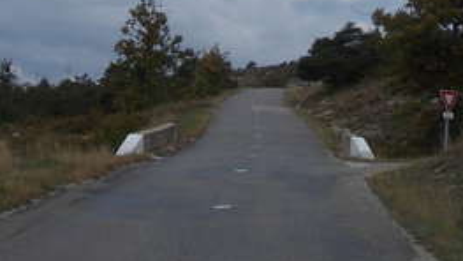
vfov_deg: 11.1
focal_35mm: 107
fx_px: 1314
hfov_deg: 20.0
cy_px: -67
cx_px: 245
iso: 80
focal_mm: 6.1
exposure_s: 1/320
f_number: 3.3
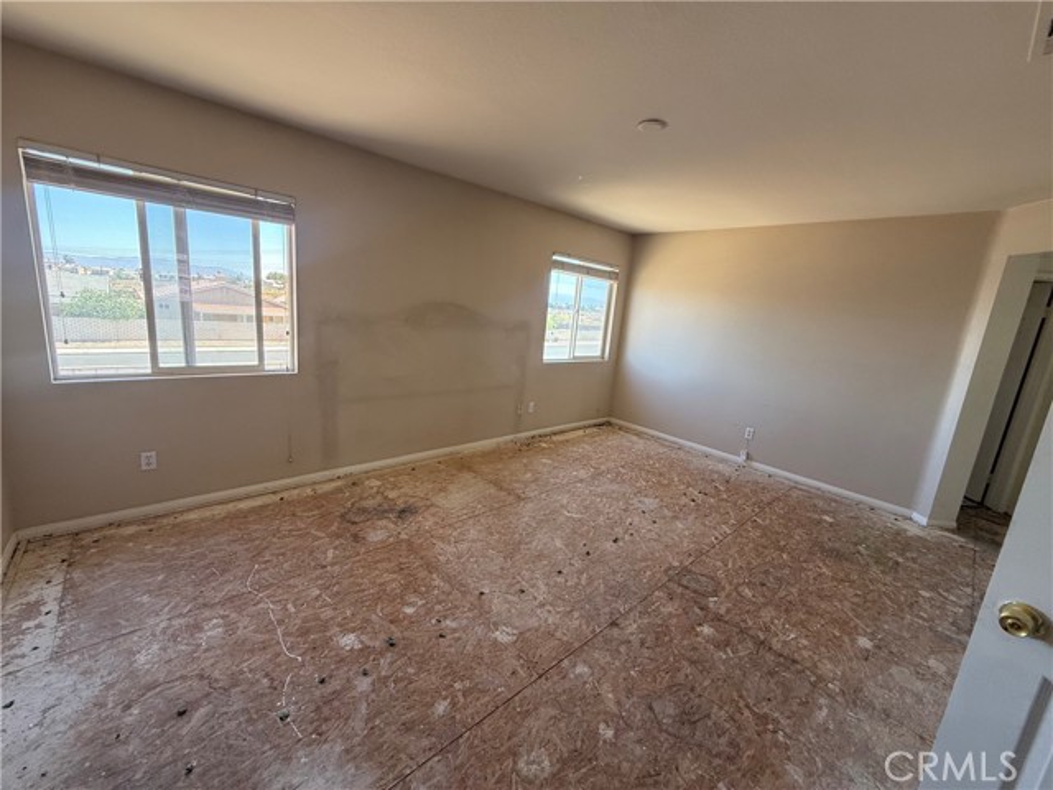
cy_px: 395
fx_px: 426
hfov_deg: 102.1
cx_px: 526
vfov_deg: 85.7
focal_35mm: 14
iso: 125
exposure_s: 1/99
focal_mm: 2.22
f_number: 2.2
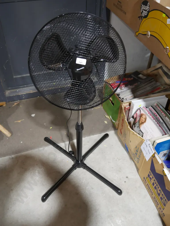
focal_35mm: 34
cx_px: 85
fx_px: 222
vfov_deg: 53.9
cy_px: 113
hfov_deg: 41.8
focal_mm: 17
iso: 800
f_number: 4
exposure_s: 1/60
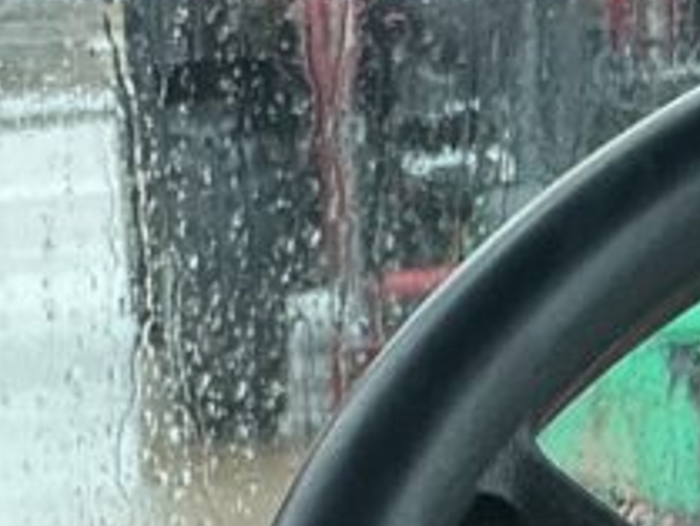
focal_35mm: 137
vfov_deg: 9.9
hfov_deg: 14.3
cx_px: 100
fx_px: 2772
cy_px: 1129
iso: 125
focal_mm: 3
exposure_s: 1/60
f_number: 1.8
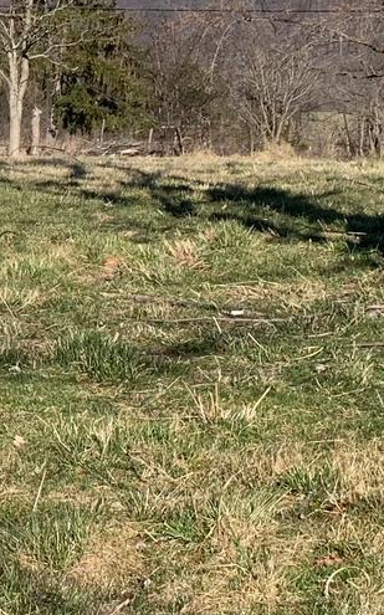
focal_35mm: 114
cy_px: 255
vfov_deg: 18.3
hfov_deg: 10.1
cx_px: -516
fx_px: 1911
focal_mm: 4.25
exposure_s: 1/1880
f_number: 1.8
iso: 25
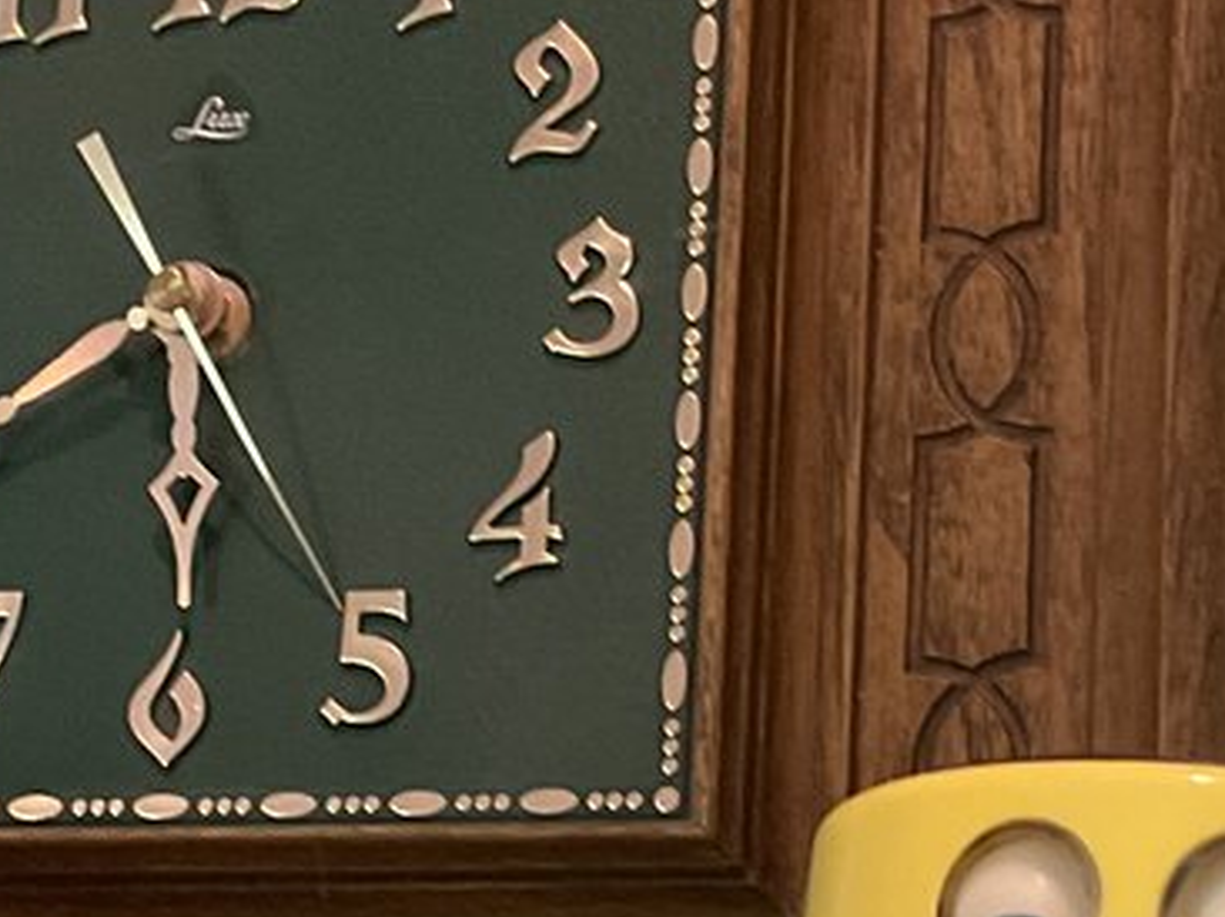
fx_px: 4244
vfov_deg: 12.3
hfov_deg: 16.4
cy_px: 758
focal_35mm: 120
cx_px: 668
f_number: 1.8
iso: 200
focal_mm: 3
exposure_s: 1/40
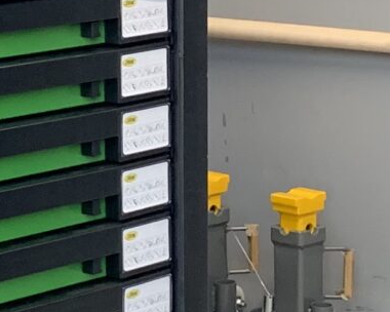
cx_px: 146
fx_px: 1974
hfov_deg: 11.3
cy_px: -31
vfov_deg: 9.0
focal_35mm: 171
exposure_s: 1/60
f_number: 1.8
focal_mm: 4.25
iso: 125
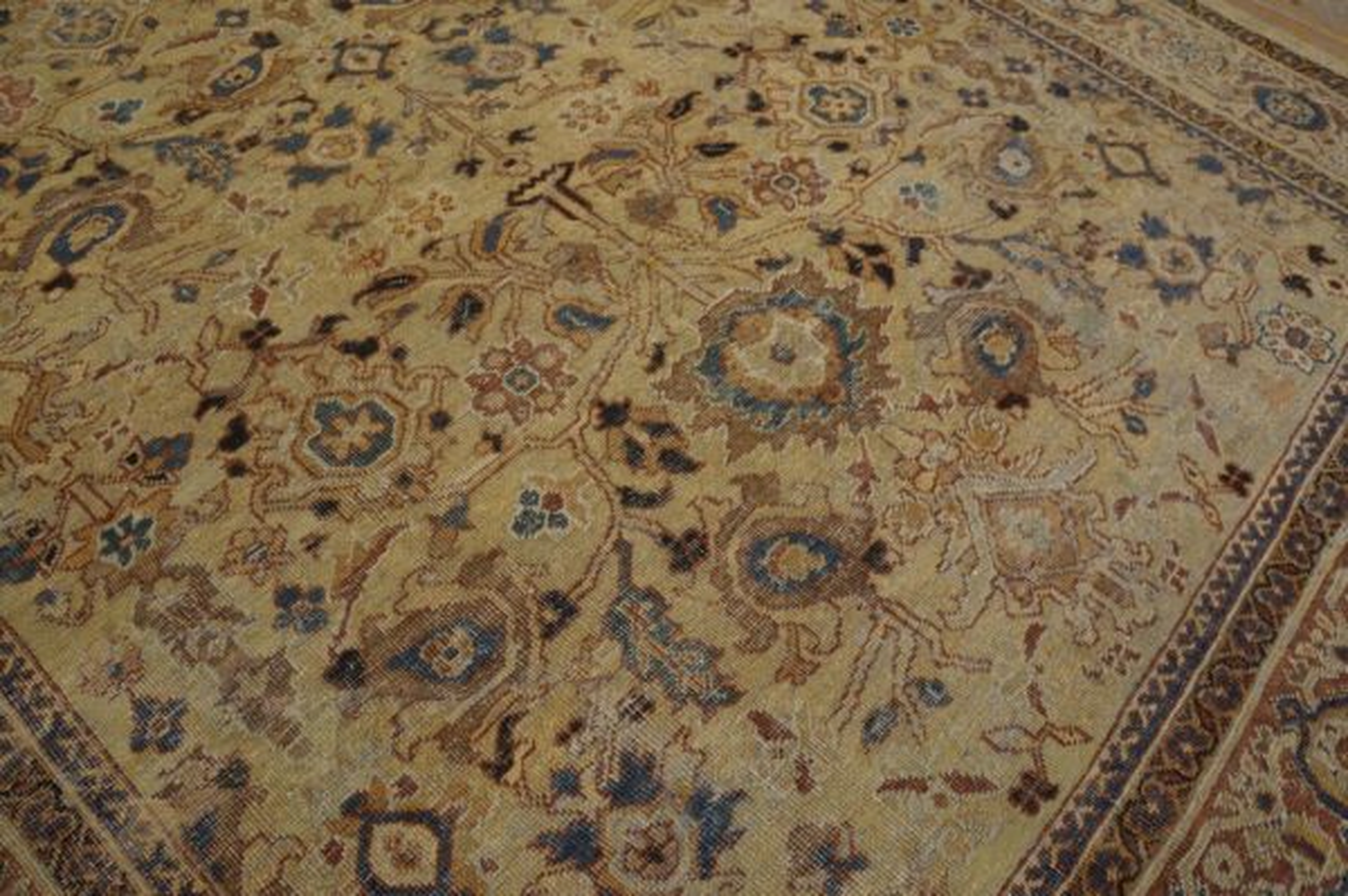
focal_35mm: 27
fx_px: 1010
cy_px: 448
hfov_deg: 67.4
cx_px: 674
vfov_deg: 47.9
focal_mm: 18
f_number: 4
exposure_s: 1/60
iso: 640
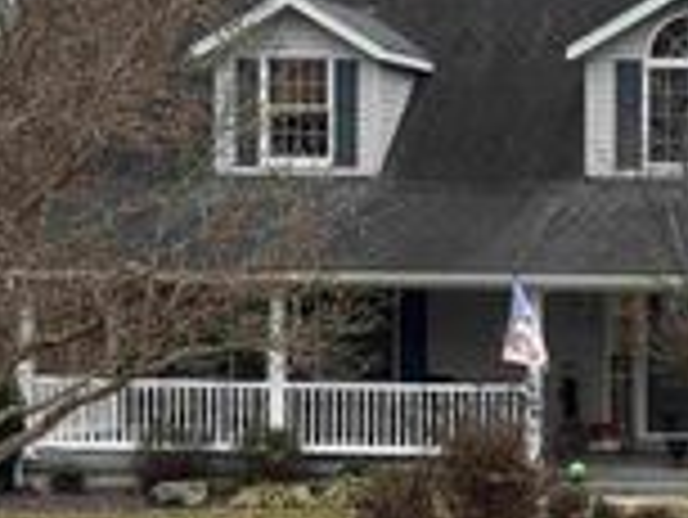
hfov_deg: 12.1
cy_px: 367
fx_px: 3123
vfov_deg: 9.5
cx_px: 953
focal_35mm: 157
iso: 50
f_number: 1.78
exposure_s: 1/134
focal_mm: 6.76
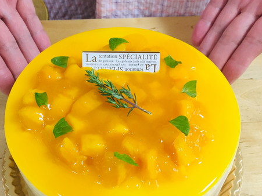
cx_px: 111
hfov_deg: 42.0
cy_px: 123
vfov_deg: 32.0
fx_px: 341
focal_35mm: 45
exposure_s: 1/33
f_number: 2.2
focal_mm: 4.15
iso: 125
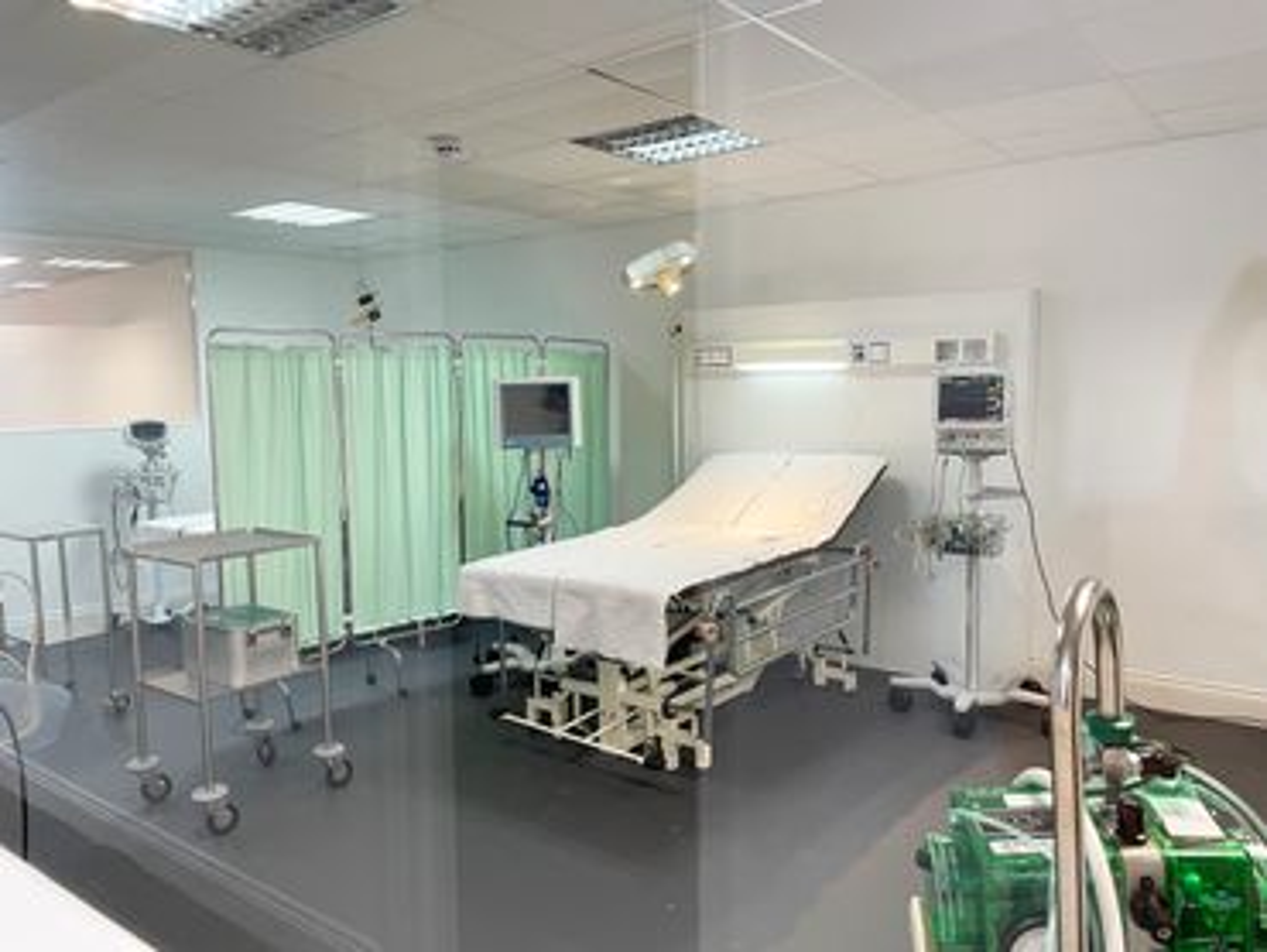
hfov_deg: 67.3
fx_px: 952
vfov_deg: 53.1
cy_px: 476
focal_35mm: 26
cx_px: 634
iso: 80
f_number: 1.6
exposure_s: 1/50
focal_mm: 4.2
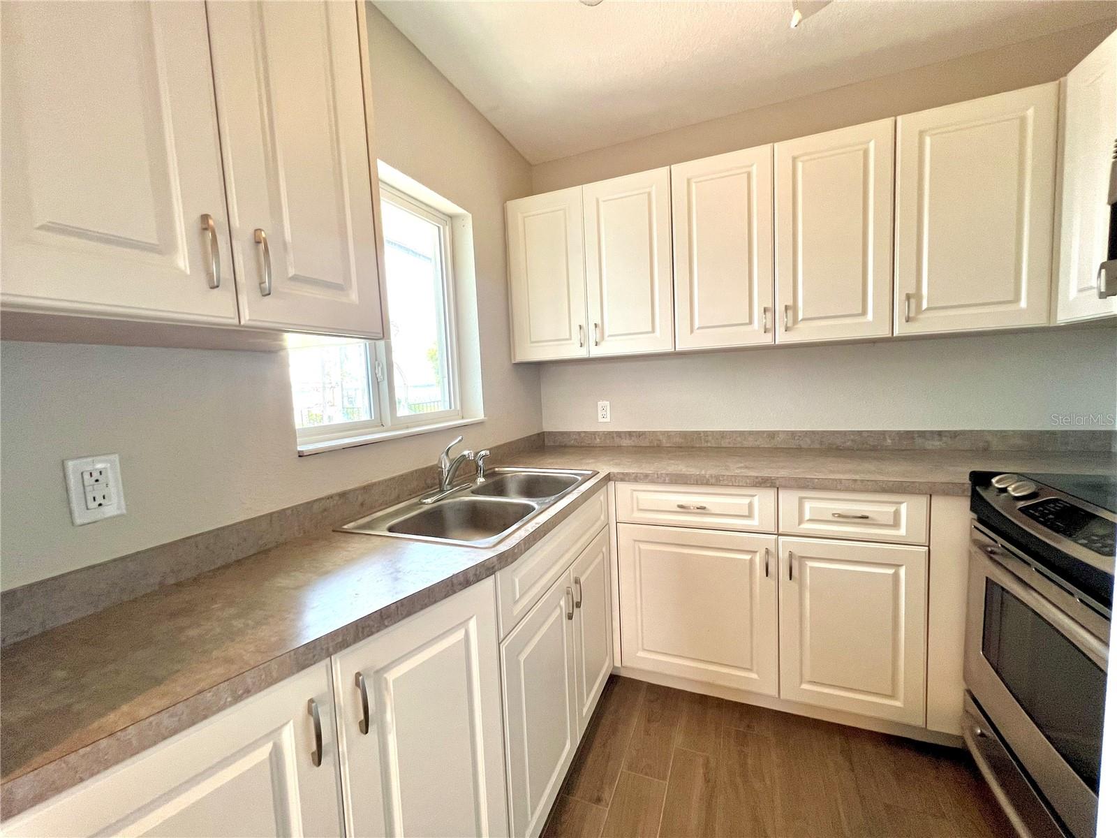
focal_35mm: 13
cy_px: 419
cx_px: 558
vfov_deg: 89.9
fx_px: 419
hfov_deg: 106.2
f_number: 1.8
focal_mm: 1.57
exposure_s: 1/60
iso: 160
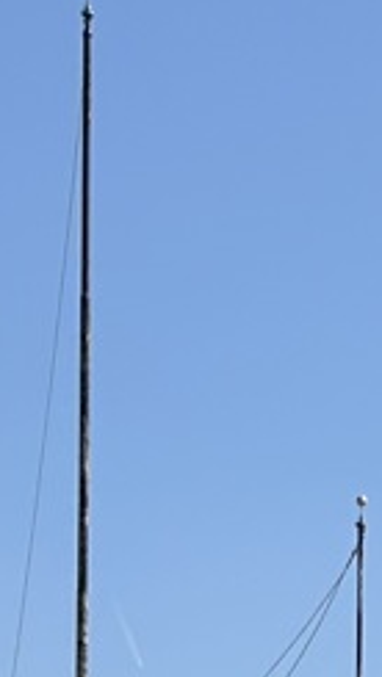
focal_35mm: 256
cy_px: 1105
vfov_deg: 8.2
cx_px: 922
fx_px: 4605
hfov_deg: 4.6
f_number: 1.78
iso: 80
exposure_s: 1/8197
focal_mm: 6.86
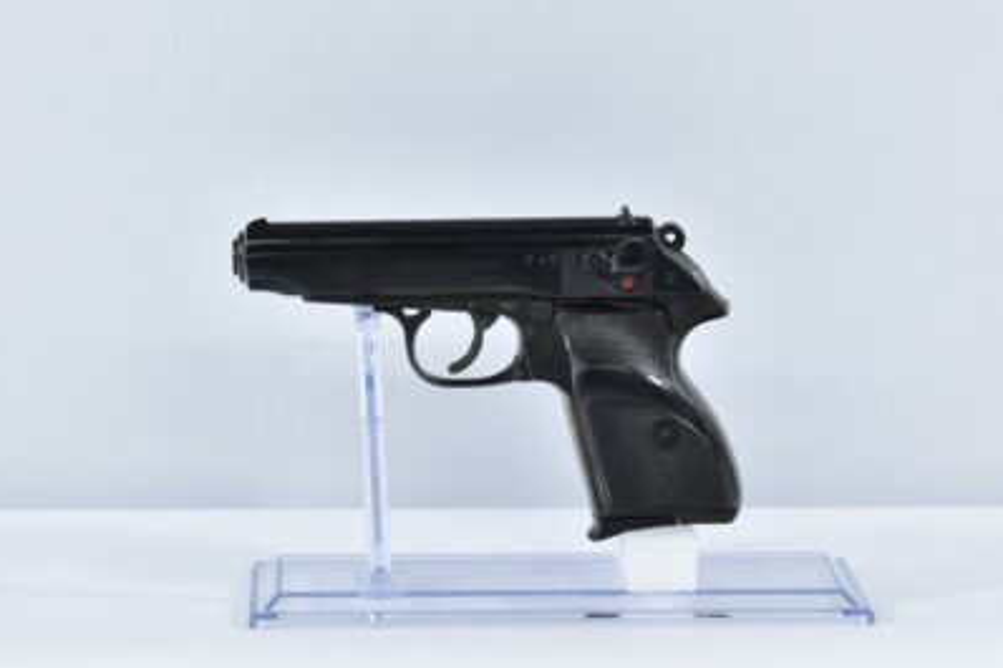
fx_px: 3147
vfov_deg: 12.1
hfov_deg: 18.1
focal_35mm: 113
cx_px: 542
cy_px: 335
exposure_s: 1/20
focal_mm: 50
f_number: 5.6
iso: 640
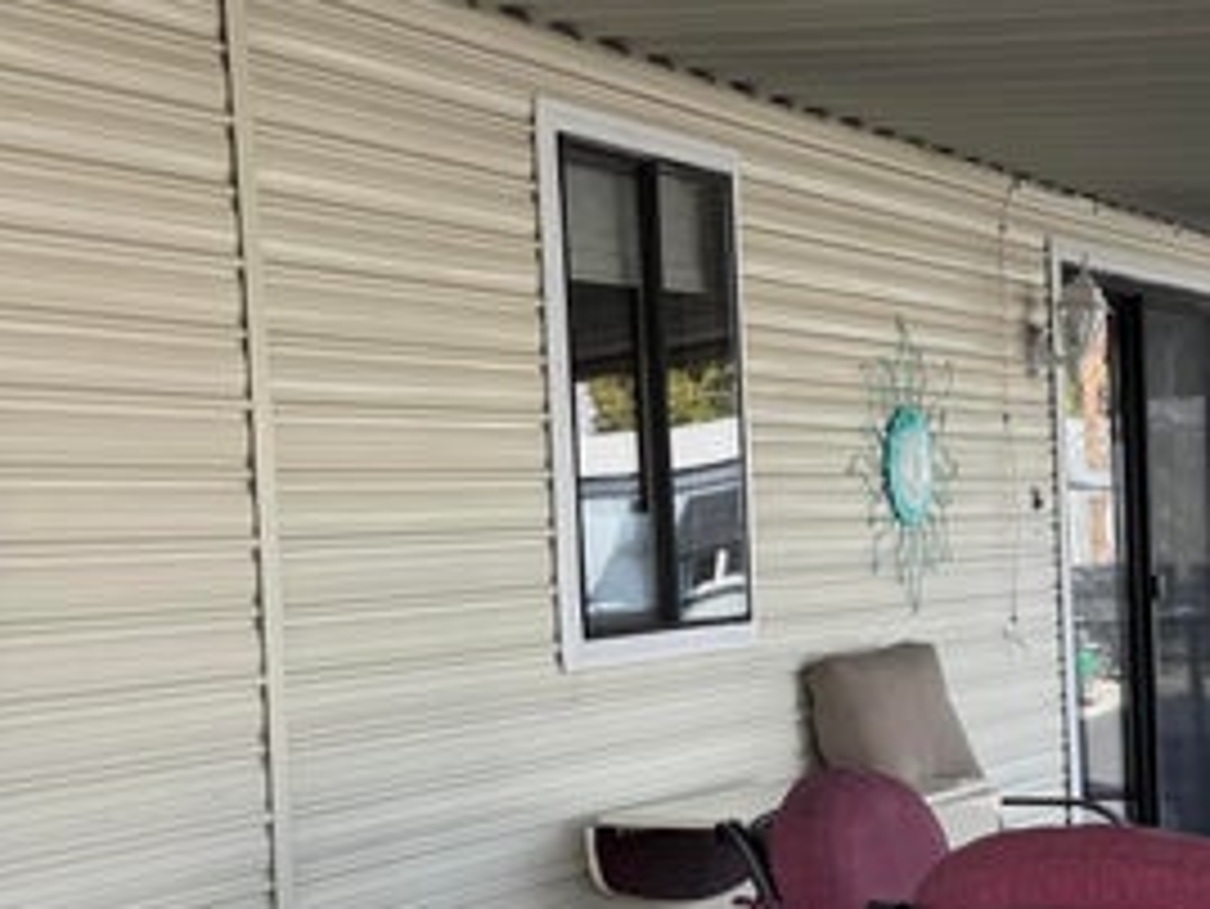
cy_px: 648
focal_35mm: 76
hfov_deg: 25.3
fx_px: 2658
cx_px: 906
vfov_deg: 19.3
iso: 80
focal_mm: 6.76
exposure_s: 1/802
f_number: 1.78
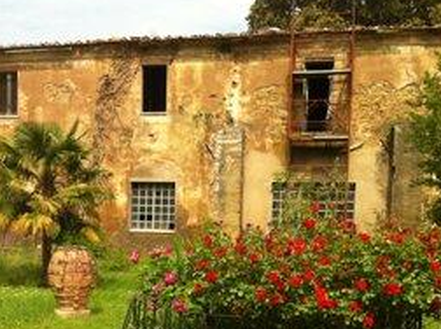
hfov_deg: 33.1
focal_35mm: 58
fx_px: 738
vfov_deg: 24.9
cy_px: 248
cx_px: 167
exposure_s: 1/887
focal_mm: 3.85
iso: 80
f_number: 2.8
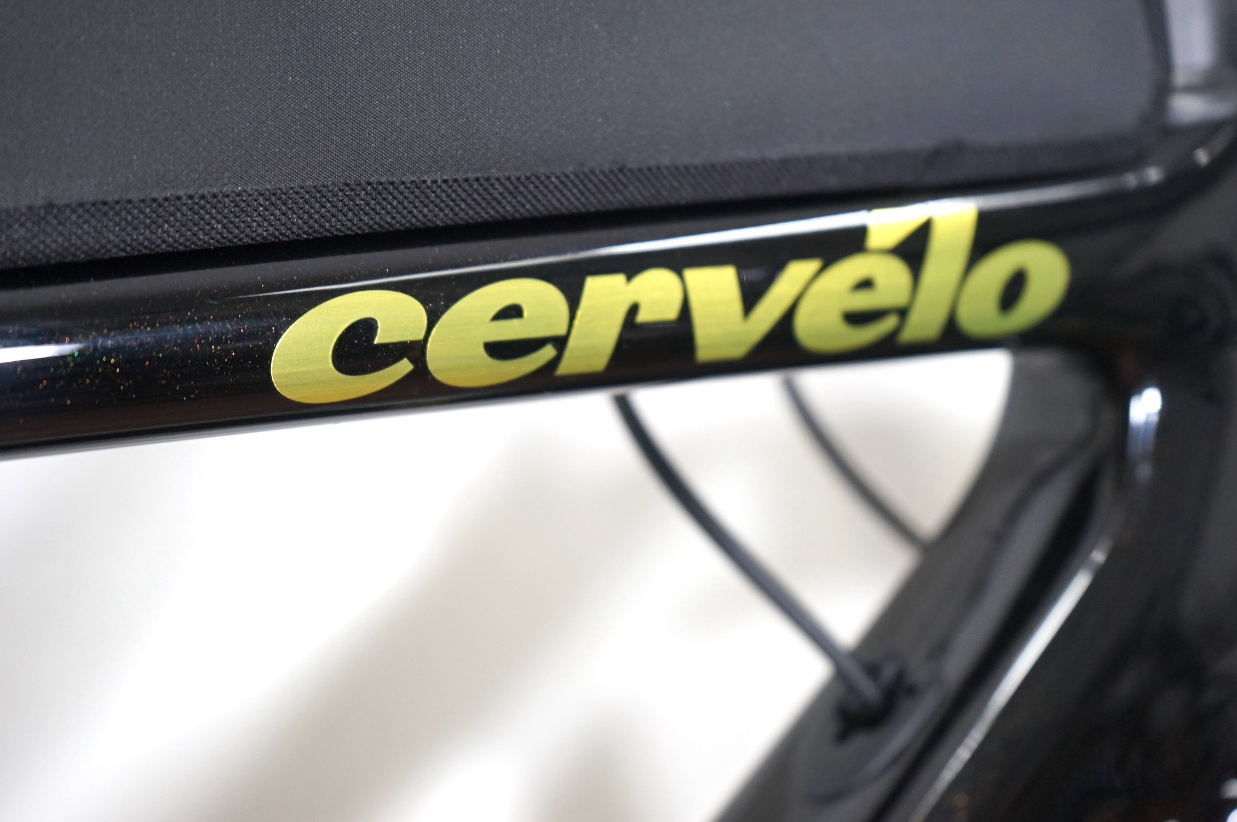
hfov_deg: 35.7
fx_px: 1923
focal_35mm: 56
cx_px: 619
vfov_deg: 24.1
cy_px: 409
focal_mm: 55
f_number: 5
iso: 1250
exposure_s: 1/60
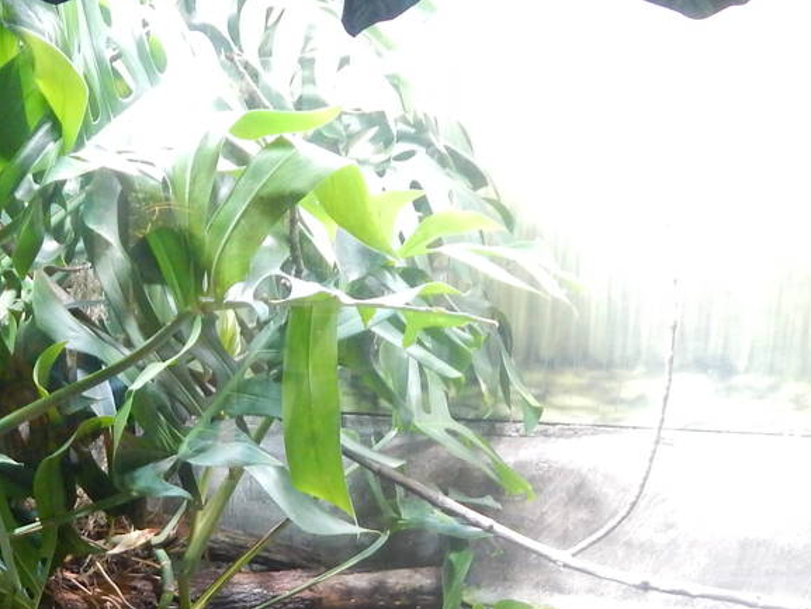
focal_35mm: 61
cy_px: 696
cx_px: 190
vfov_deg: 22.5
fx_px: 1429
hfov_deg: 31.1
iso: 400
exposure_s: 1/15
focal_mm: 4
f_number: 3
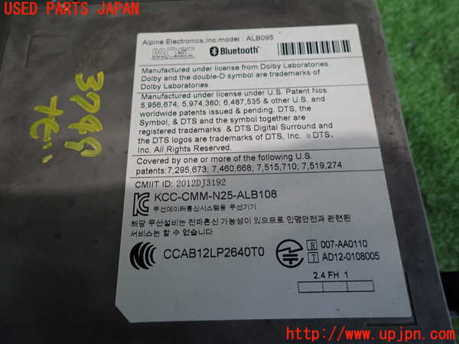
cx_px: 230
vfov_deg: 54.9
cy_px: 172
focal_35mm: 25
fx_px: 331
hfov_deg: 69.4
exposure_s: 1/30
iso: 200
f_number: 2
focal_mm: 4.5
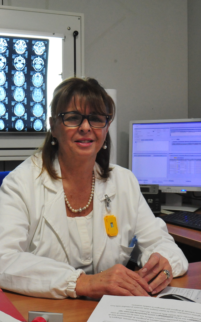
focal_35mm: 54
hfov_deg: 23.9
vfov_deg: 37.5
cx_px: 83
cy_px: 161
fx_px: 473
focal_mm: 35
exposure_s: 1/80
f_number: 10
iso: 5000
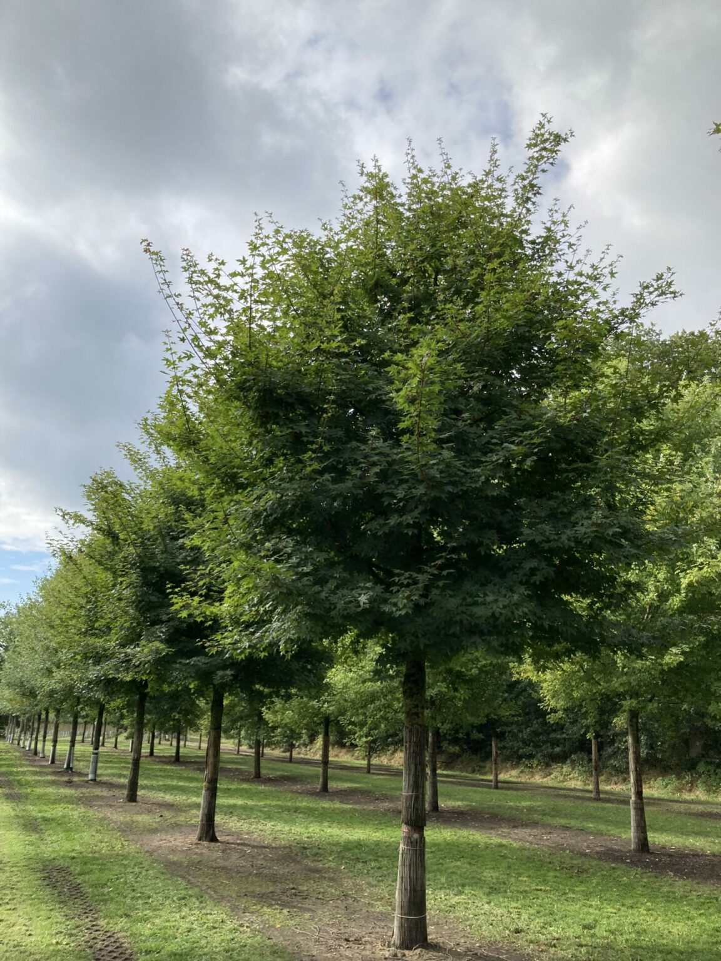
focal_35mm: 28
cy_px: 480
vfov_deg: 63.4
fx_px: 778
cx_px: 360
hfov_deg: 49.7
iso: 20
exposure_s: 1/1600
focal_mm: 3.99
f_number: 1.8
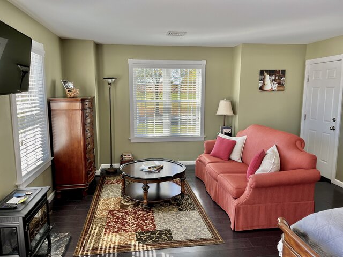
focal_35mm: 26
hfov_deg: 67.3
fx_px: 258
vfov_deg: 53.1
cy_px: 128
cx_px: 172
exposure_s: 1/208
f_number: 1.6
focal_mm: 5.1
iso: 40
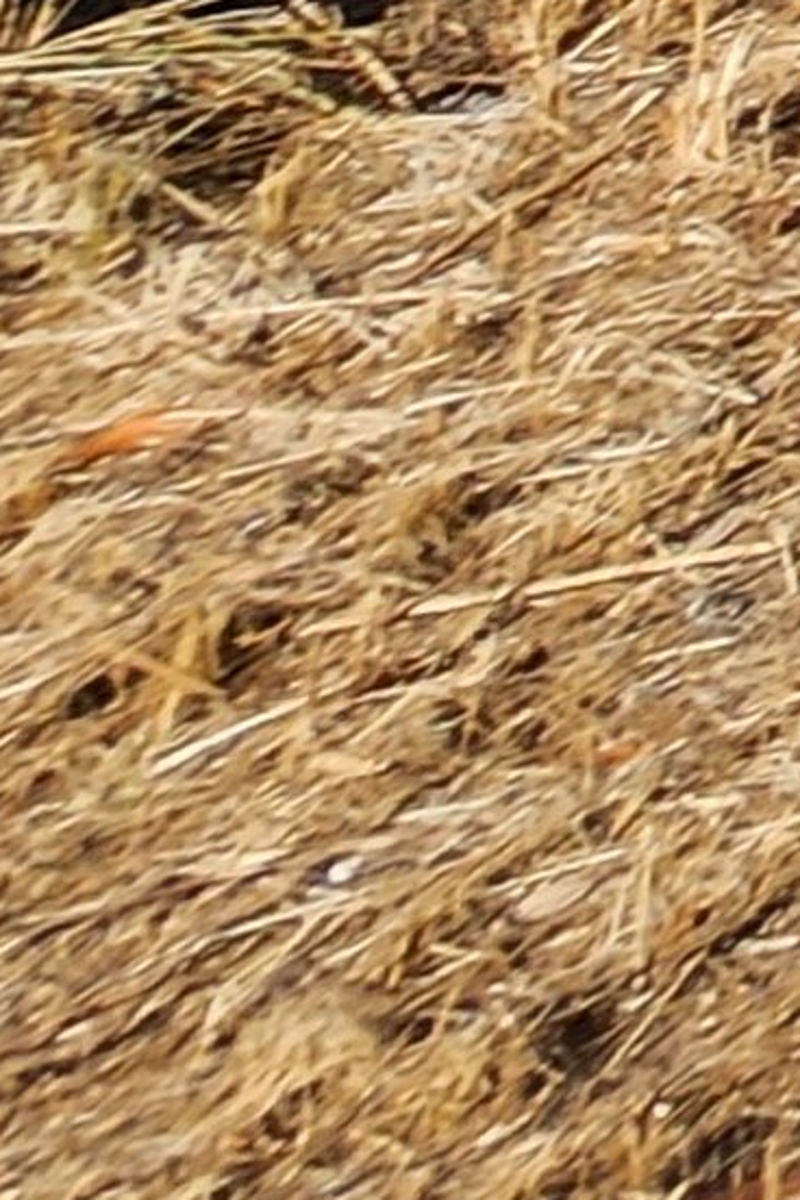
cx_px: 4307
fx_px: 3266
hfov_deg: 5.8
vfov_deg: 12.9
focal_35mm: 98
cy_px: -2015
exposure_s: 1/734
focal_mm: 1.7
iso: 32
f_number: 2.2
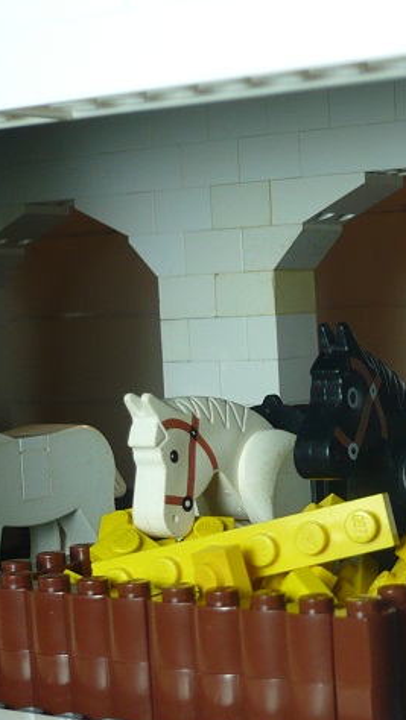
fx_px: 1510
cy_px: 437
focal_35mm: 79
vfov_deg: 26.8
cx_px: 455
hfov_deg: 14.9
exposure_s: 1/125
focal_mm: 7
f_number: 3.4
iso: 100
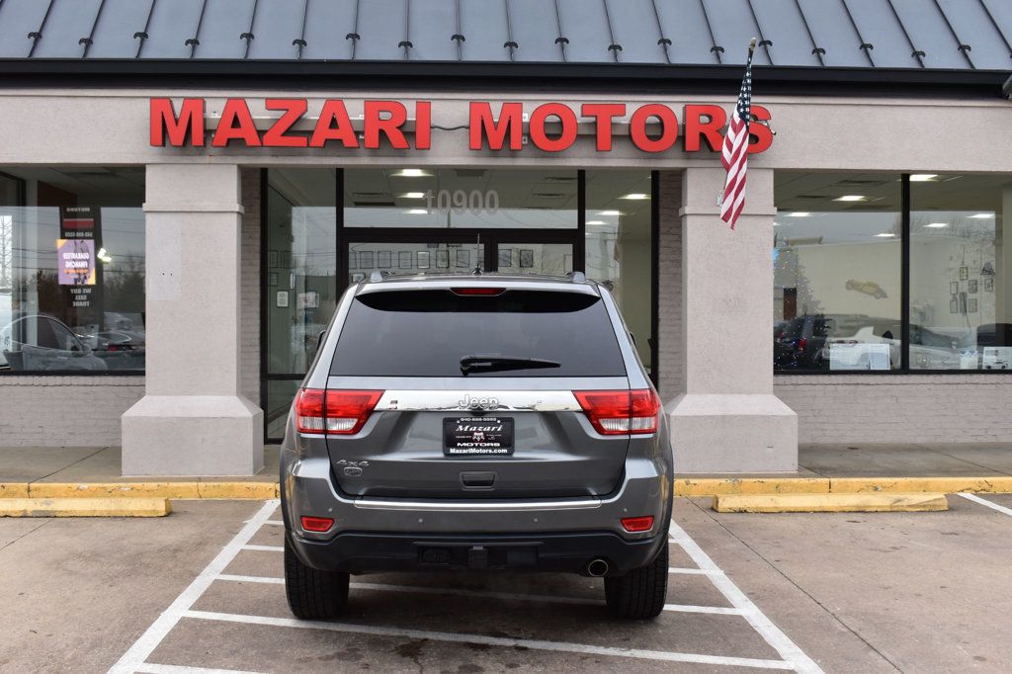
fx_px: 1222
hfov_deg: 45.0
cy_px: 337
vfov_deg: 30.8
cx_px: 506
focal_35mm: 44
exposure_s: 1/80
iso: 400
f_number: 8
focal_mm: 29
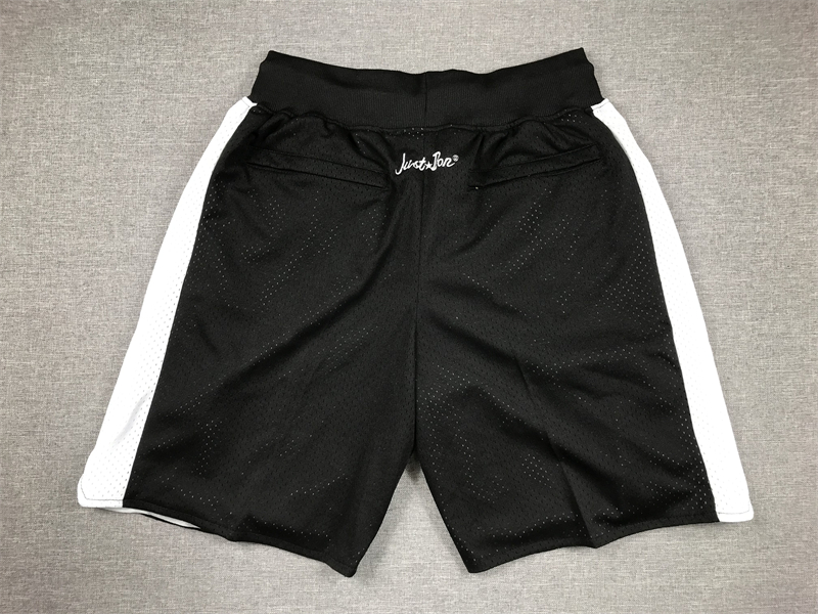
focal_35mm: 28
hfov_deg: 63.4
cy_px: 307
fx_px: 662
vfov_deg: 49.7
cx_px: 409
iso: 32
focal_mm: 3.99
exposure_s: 1/50
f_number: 1.8
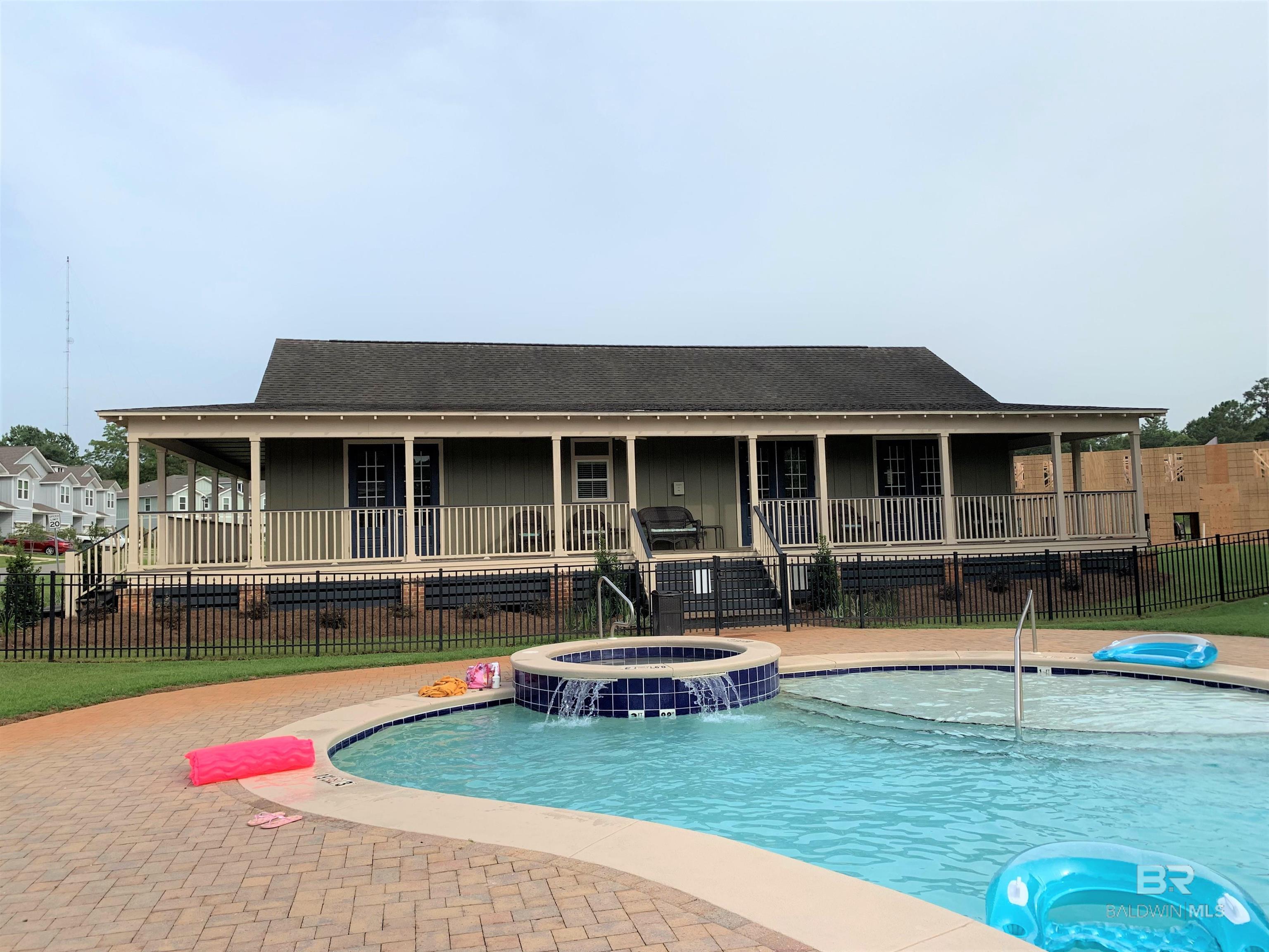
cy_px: 476
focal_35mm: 26
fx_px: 953
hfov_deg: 67.3
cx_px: 634
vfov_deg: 53.1
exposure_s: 1/1560
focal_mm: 4.25
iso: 25
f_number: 1.8
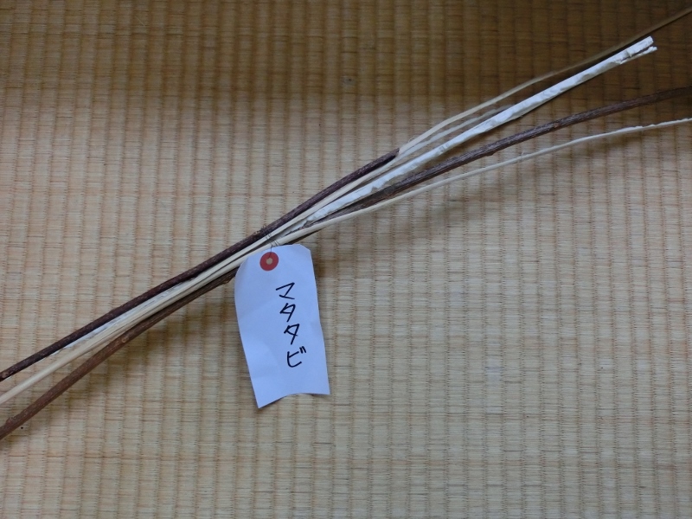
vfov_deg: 36.8
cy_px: 260
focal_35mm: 39
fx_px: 780
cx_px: 346
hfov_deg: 47.9
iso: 400
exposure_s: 1/60
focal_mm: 6.9
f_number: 4.1
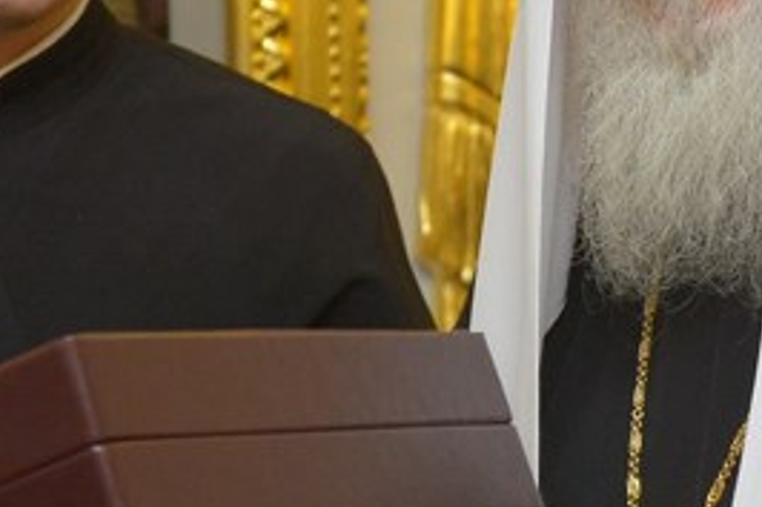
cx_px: 719
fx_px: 5605
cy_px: 242
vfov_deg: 5.2
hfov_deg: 7.7
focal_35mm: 265
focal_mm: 44
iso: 3200
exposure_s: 1/60
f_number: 4
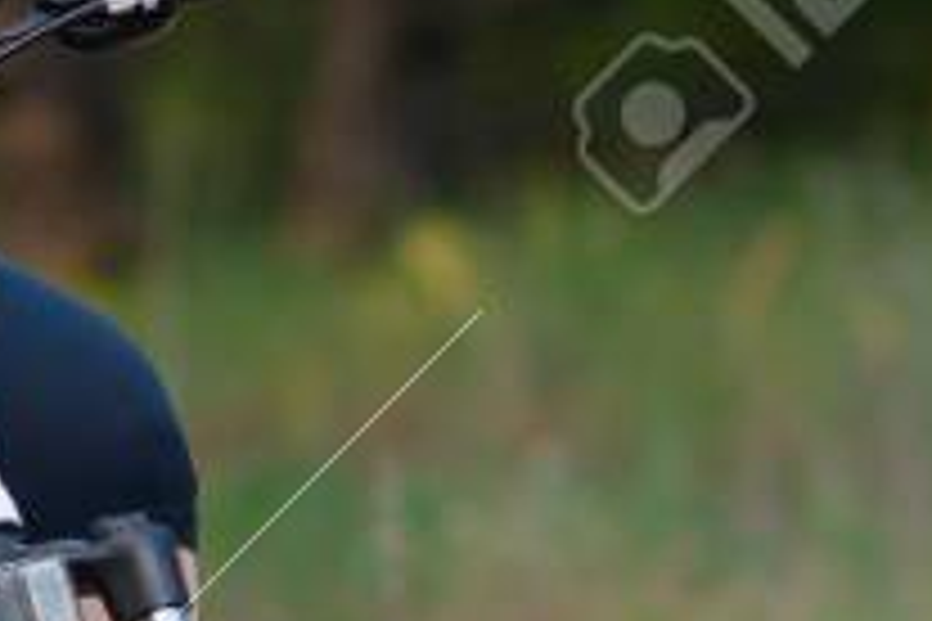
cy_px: -254
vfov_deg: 2.6
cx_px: 1675
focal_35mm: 535
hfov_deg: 3.8
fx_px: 13849
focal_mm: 85
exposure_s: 1/400
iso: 280
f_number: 2.8
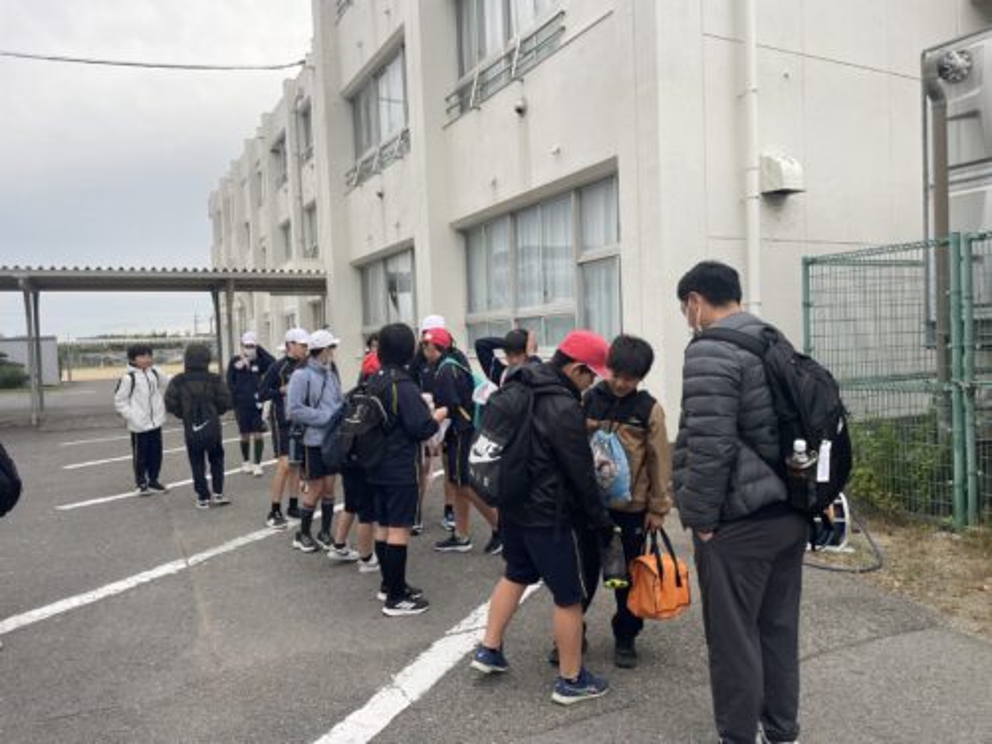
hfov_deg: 67.3
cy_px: 372
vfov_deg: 53.1
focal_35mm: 26
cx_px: 496
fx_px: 745
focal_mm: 4.2
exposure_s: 1/121
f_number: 1.6
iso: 50
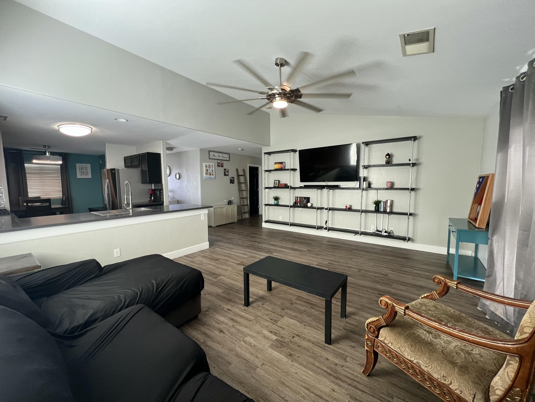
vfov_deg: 89.9
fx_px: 201
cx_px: 268
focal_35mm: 13
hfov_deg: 106.2
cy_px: 201
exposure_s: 1/60
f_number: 1.8
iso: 250
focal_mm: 1.57
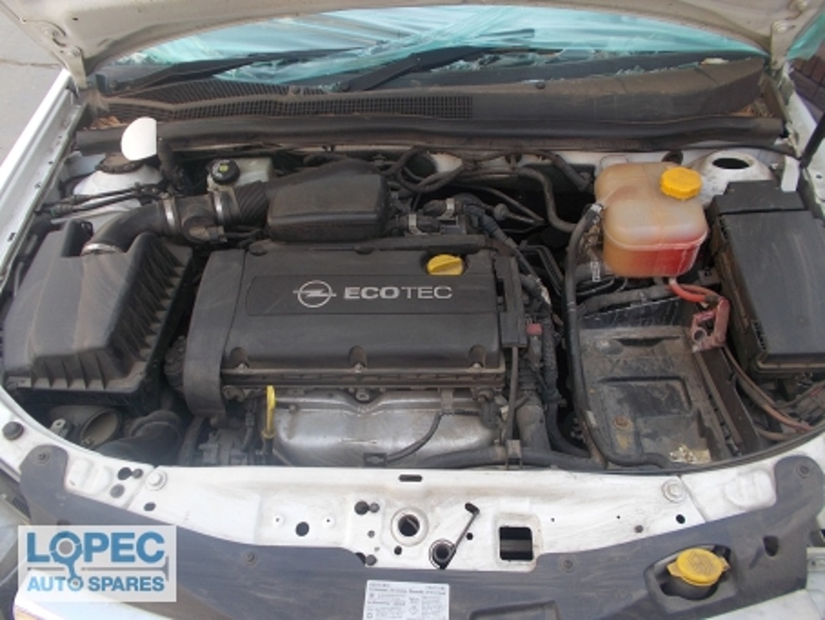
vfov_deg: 53.1
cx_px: 412
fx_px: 620
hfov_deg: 67.3
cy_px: 310
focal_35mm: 26
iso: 80
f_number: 3.2
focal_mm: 4.6
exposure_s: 1/125
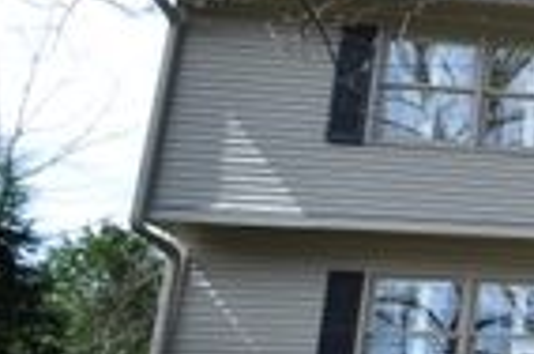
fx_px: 784
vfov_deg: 25.1
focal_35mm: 53
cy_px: 271
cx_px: 910
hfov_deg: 23.6
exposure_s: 1/160
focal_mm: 10
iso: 200
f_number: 6.3
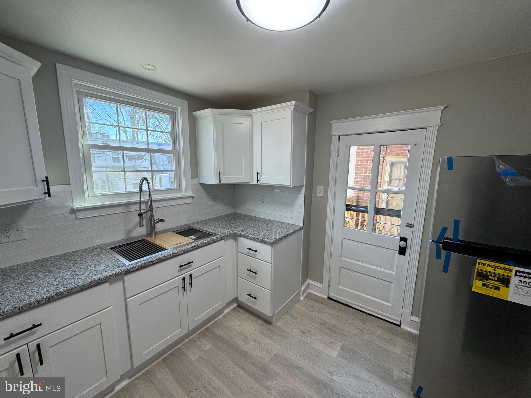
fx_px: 215
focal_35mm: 14
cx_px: 266
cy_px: 199
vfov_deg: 85.7
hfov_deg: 102.1
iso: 100
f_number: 2.2
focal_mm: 2.22
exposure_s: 1/120
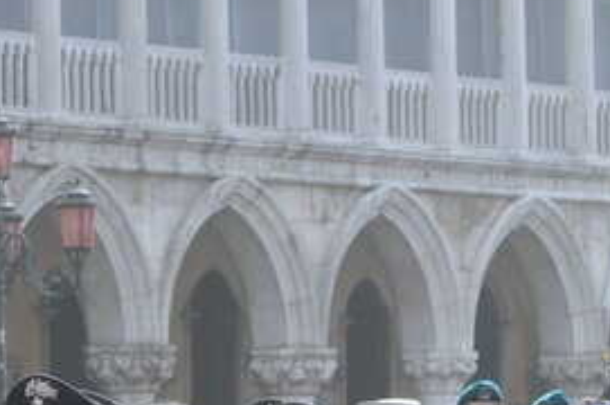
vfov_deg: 4.2
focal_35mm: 320
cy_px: 702
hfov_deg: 6.4
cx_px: 18
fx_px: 5416
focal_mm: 80
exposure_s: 1/200
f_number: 7.1
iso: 200
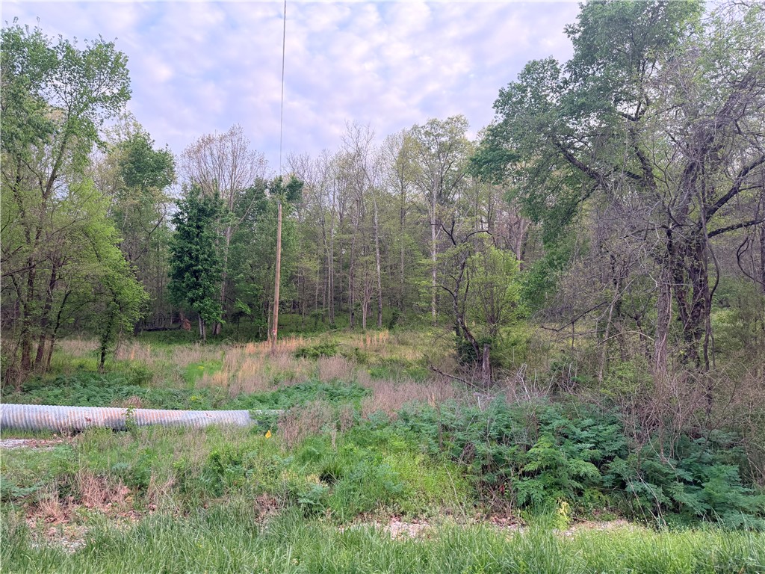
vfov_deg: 56.8
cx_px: 382
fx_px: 530
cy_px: 287
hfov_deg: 71.6
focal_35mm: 24
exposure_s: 1/188
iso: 100
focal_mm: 6.76
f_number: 1.78
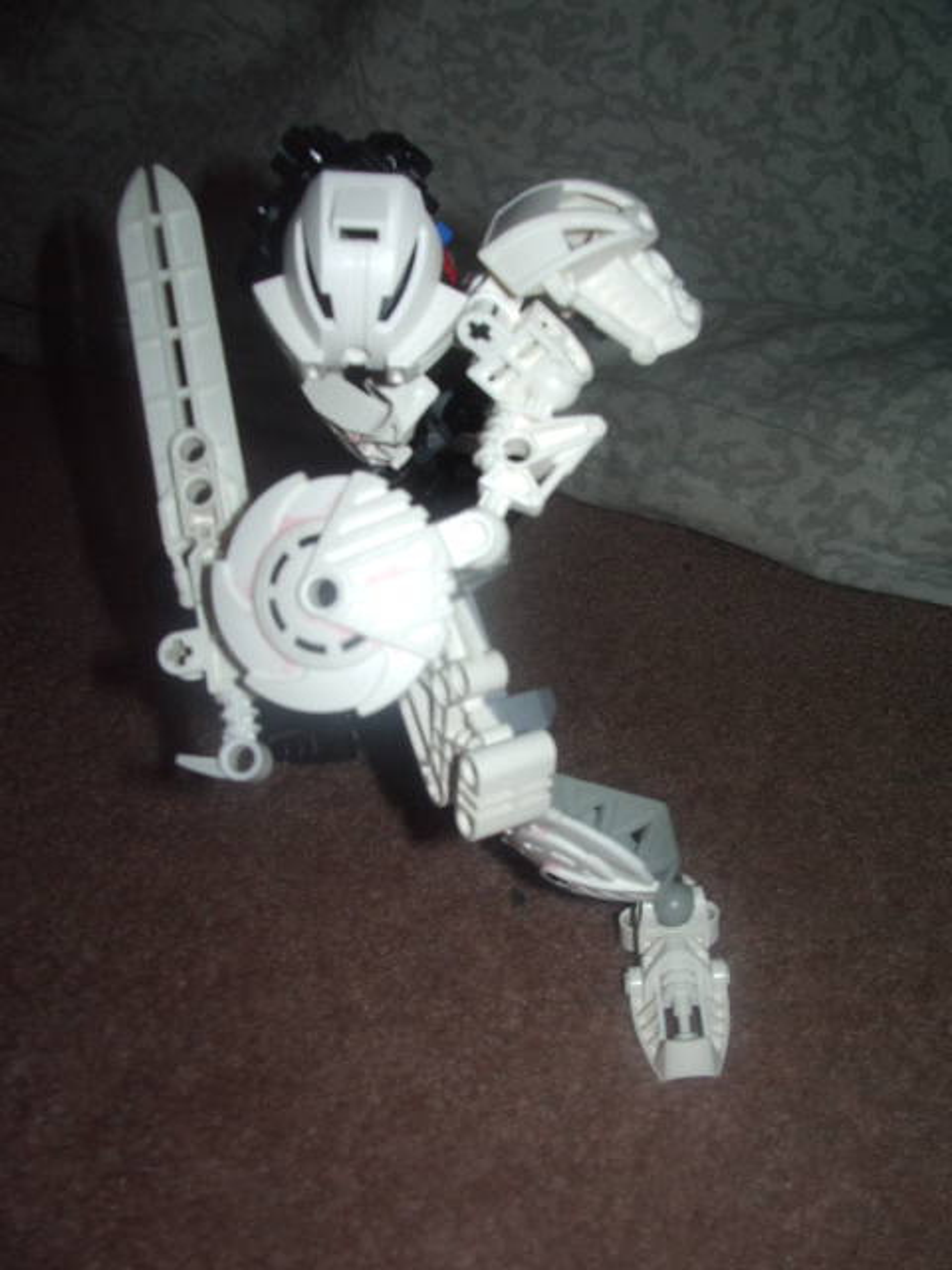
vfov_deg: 52.6
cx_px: 476
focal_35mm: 35
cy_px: 635
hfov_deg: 40.7
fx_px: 1283
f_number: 4.3
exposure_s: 1/40
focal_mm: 5.8
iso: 100
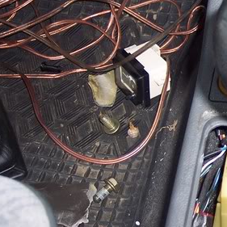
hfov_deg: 16.8
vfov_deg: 17.7
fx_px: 727
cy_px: 71
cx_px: 293
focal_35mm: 98
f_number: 2.8
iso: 100
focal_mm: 8
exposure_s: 1/60
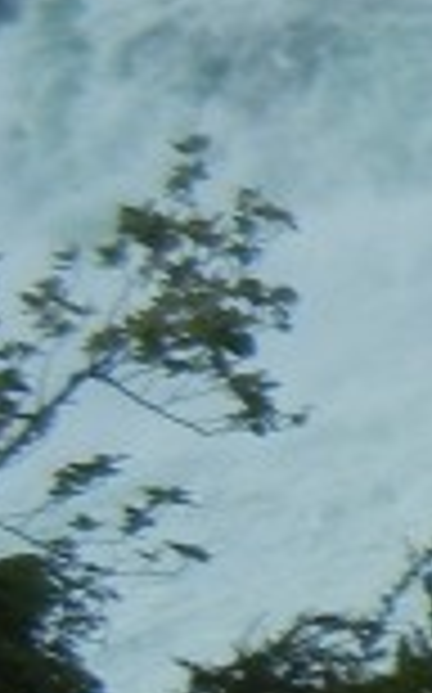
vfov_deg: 9.9
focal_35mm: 212
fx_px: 4001
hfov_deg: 5.0
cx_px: 2205
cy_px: 468
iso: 160
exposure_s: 1/637
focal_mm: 5.4
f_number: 7
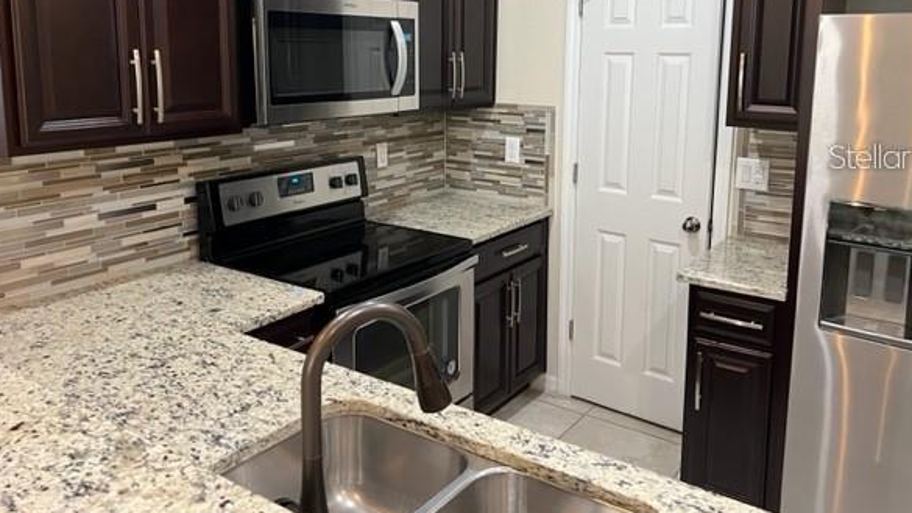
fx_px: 750
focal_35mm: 31
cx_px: 477
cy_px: 156
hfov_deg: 62.6
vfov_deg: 37.2
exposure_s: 1/60
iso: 200
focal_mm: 5.7
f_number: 1.5
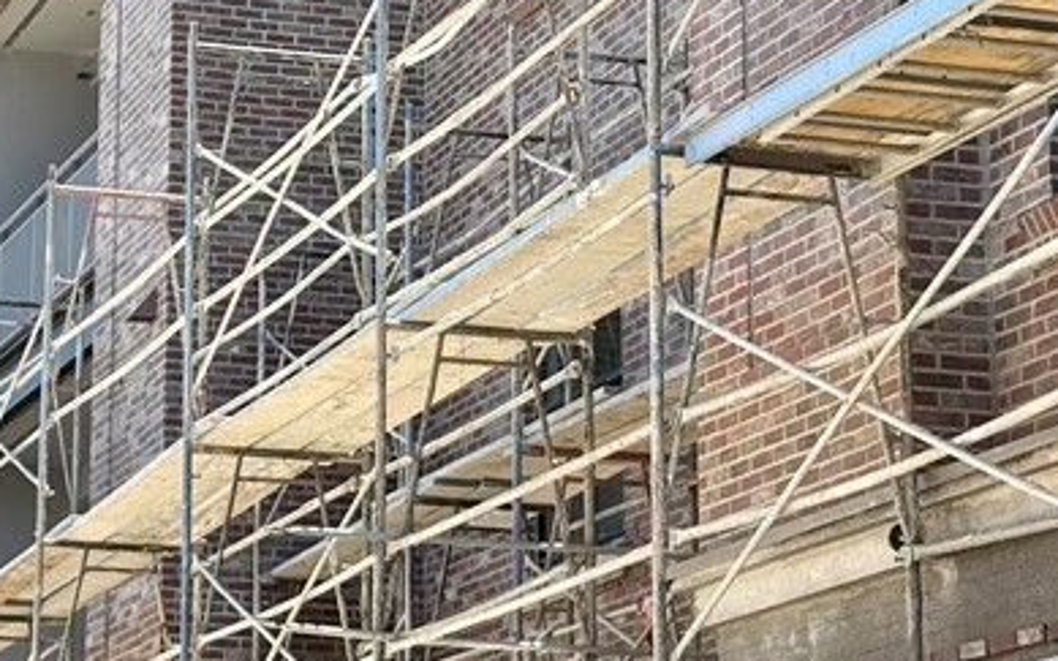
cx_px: 315
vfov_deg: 9.8
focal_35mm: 134
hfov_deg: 15.5
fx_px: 3863
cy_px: 136
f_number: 1.78
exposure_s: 1/1795
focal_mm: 6.76
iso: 64
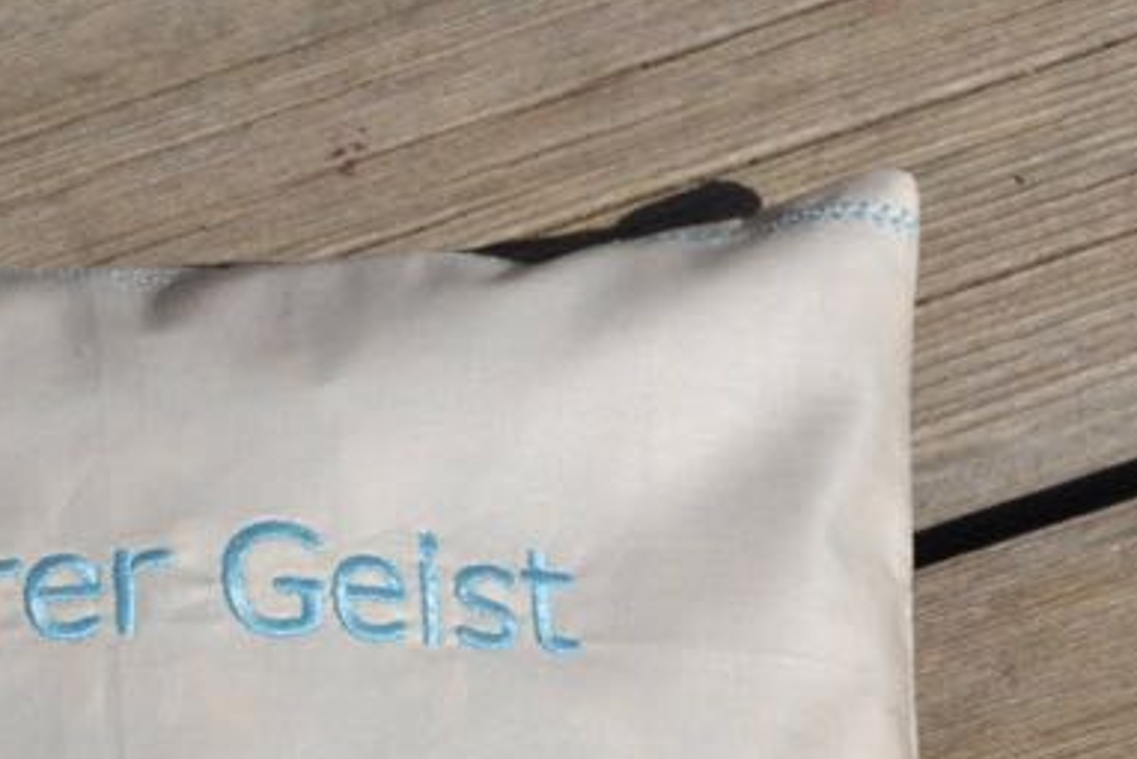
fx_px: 8688
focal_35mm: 275
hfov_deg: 7.5
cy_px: 689
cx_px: 170
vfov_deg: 5.0
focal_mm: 70
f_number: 10
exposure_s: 1/400
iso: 100
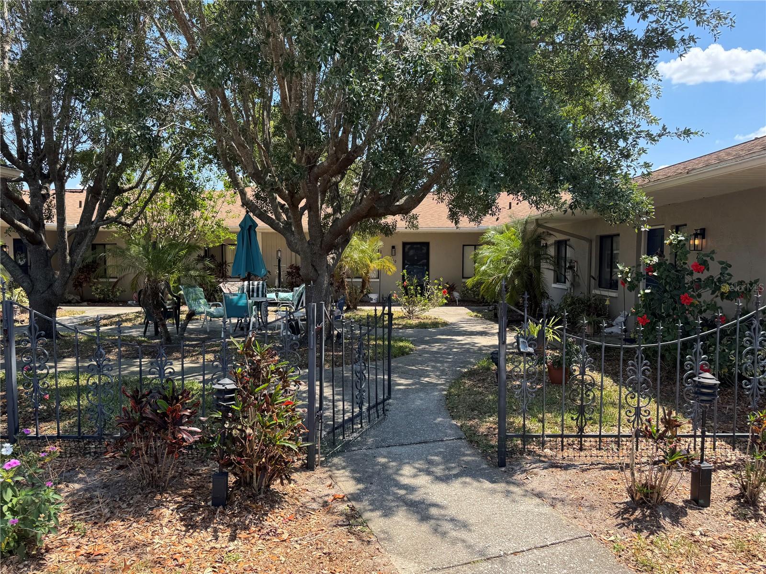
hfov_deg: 71.6
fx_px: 531
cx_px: 383
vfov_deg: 56.8
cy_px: 287
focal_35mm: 24
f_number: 1.78
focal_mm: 6.76
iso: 80
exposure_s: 1/995
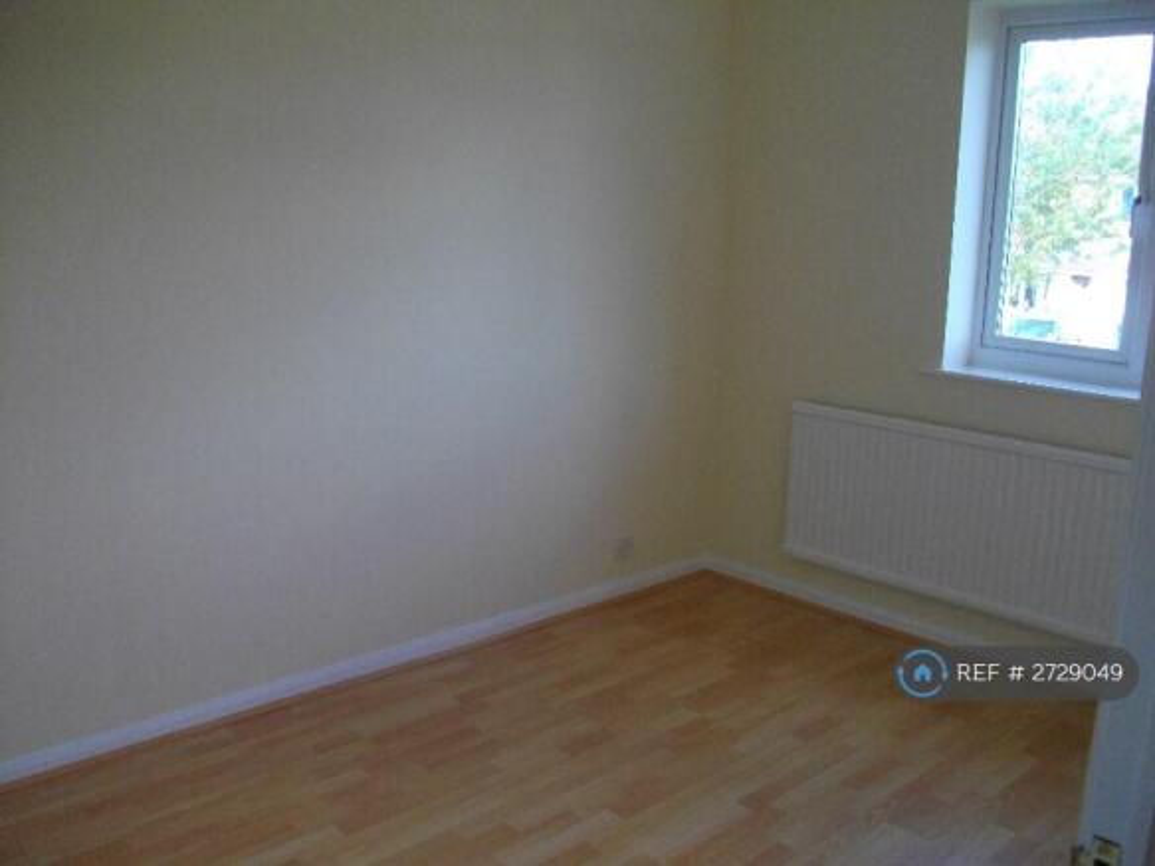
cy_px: 433
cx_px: 578
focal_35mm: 32
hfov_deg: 56.8
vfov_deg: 44.1
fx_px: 1067
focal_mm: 5.7
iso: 200
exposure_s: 1/100
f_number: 2.9
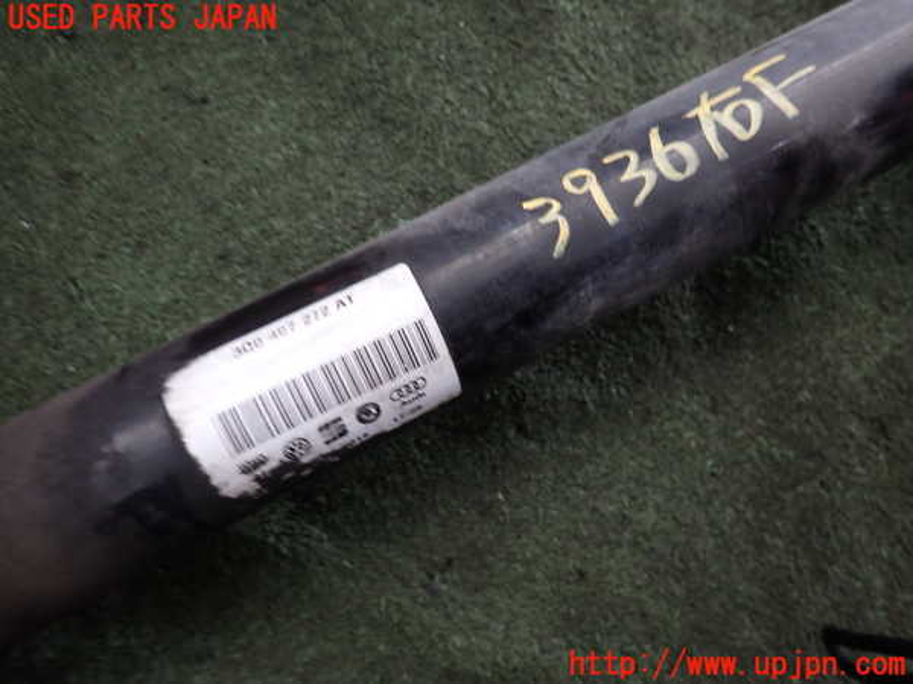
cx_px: 456
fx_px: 659
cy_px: 342
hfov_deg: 69.4
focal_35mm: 25
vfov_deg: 54.9
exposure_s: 1/40
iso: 200
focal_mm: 4.5
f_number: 2
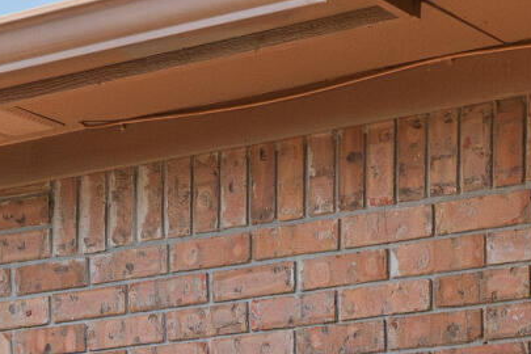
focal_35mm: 126
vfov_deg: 9.6
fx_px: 1858
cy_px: 857
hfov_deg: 16.2
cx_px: 393
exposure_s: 1/640
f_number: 5.6
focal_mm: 17
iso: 640
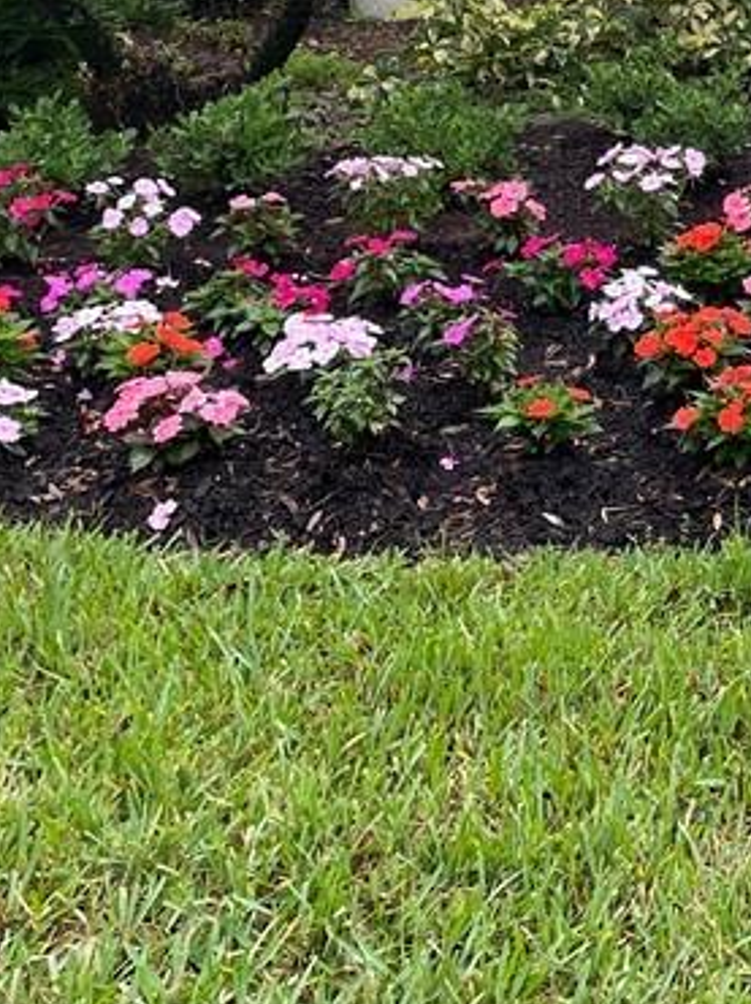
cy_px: -24
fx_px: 2085
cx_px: 1068
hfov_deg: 18.5
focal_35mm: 72
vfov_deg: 25.6
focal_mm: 4.2
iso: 32
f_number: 1.6
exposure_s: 1/149
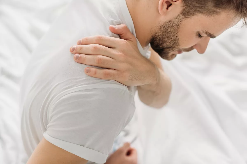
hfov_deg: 39.6
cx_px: 124
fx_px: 343
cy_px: 82
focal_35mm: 50
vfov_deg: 27.0
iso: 400
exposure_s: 1/200
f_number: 2.5
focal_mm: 50
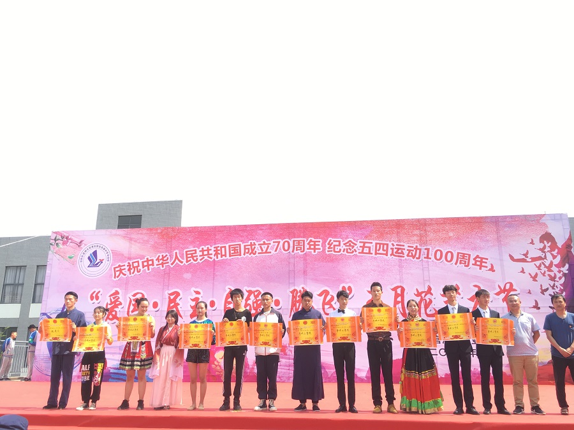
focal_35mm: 29
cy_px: 215
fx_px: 481
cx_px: 287
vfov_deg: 48.2
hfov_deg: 61.7
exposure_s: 1/472
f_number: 2.2
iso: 25
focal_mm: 4.15
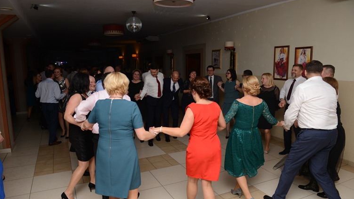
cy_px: 108
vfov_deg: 44.3
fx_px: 244
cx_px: 176
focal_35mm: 26
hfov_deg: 71.9
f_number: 3.5
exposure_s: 1/200
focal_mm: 24
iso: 250
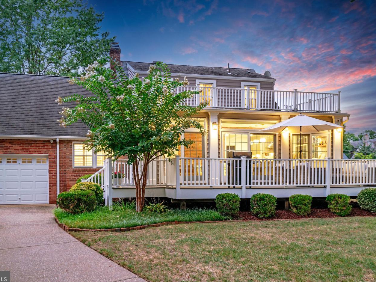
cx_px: 179
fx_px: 348
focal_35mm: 32
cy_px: 142
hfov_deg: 56.8
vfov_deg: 44.2
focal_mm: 29
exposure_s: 1/1.25
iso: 250
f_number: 8
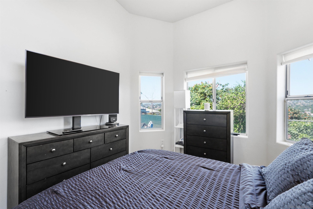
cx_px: 156
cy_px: 104
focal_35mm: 16
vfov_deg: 73.8
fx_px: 139
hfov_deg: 96.7
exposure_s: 1/15
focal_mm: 16
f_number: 5
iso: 250
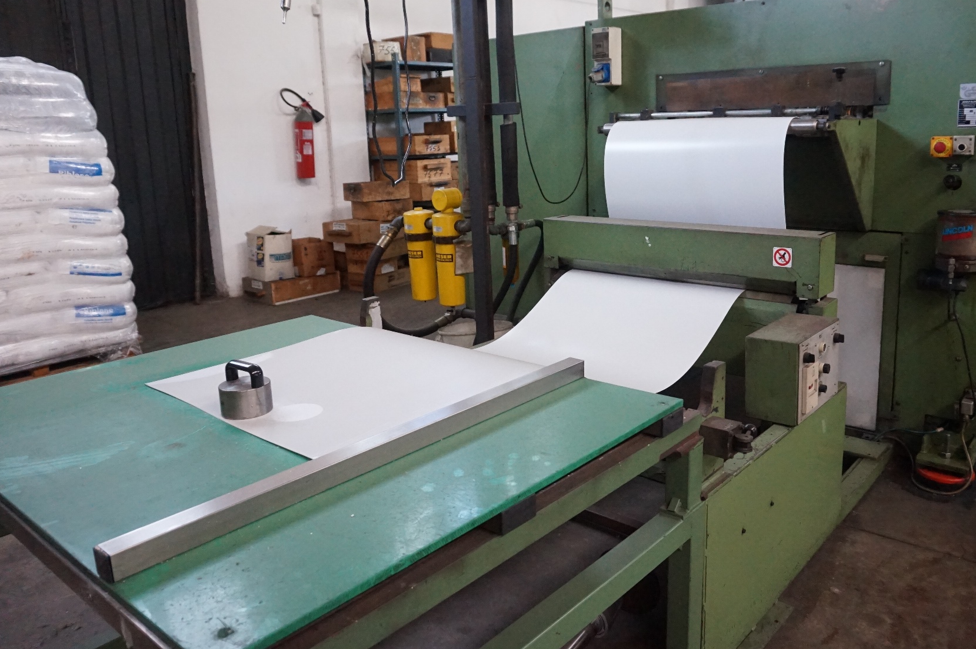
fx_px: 759
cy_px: 277
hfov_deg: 65.2
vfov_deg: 46.2
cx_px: 559
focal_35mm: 28
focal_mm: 16
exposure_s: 1/125
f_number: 3.5
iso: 3200
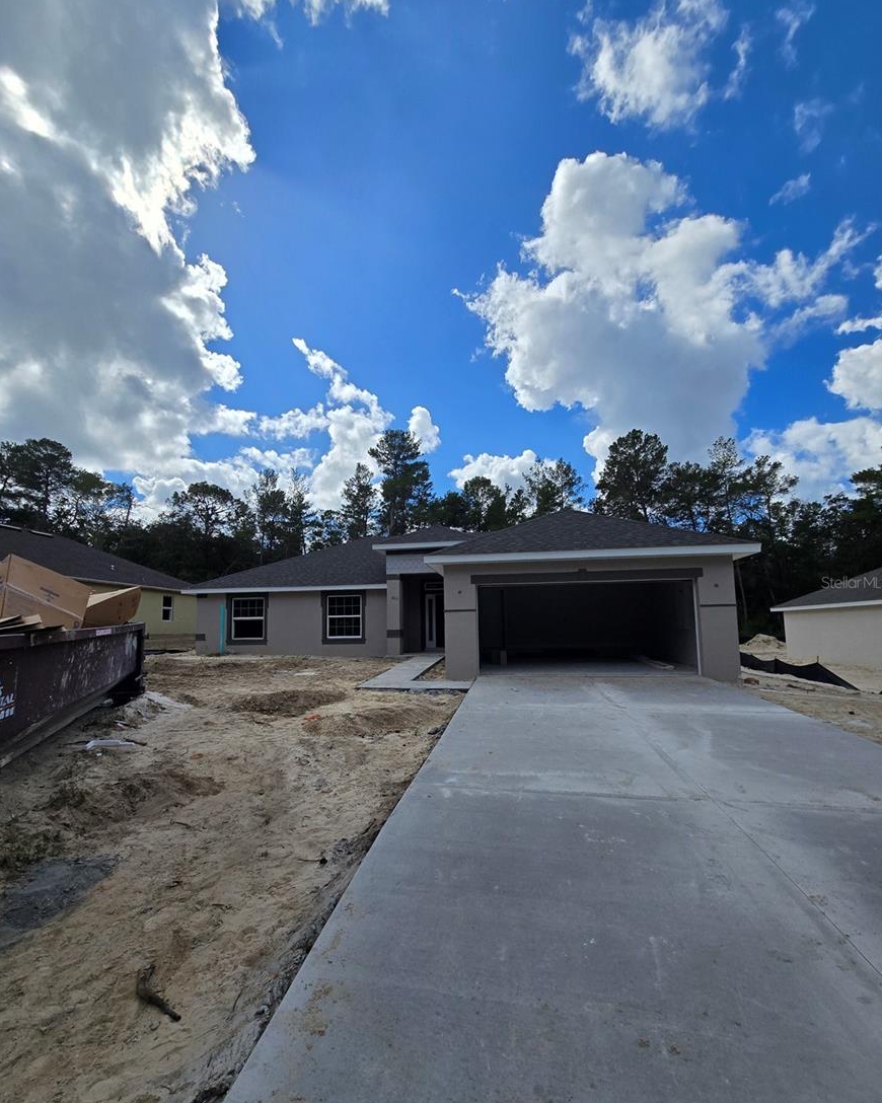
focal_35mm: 14
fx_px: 457
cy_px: 582
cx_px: 437
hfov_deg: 88.0
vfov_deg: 100.6
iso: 50
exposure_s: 1/4641
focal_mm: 2.2
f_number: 2.2
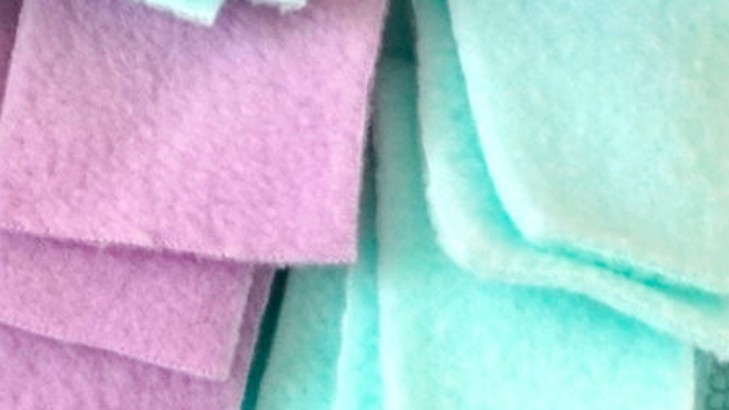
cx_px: -212
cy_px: -488
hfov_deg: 7.4
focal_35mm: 288
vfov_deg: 4.1
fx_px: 5565
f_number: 4.5
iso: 500
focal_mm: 32
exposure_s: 1/50
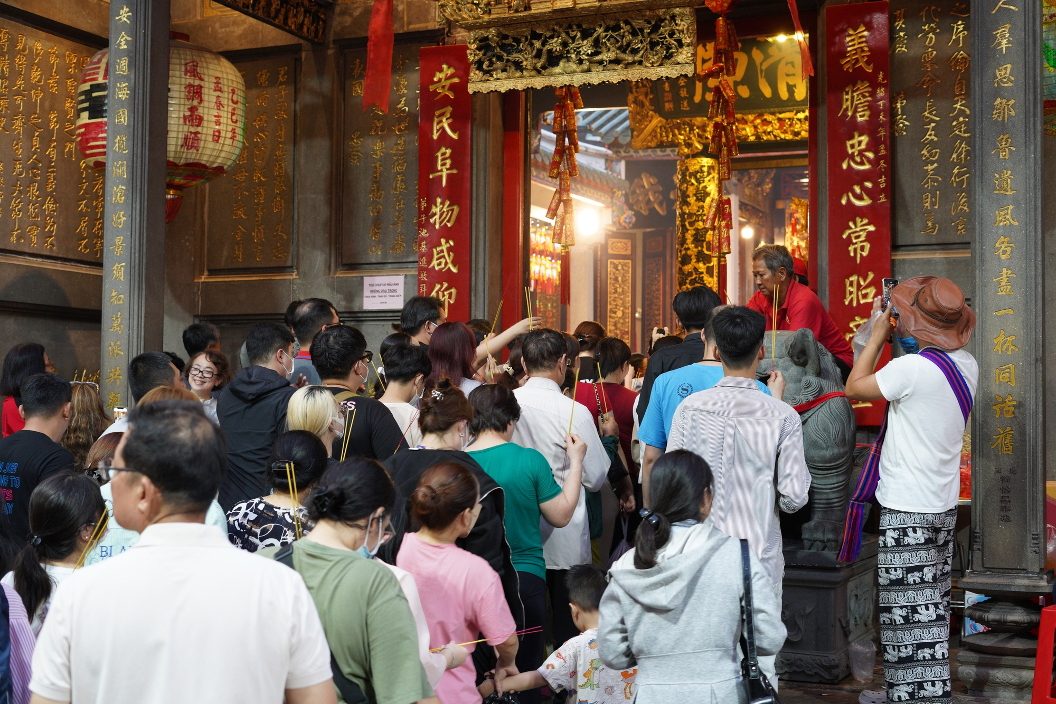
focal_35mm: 50
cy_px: 352
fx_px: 1467
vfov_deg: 27.0
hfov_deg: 39.6
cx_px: 528
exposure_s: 1/100
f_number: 4
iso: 1600
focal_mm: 50
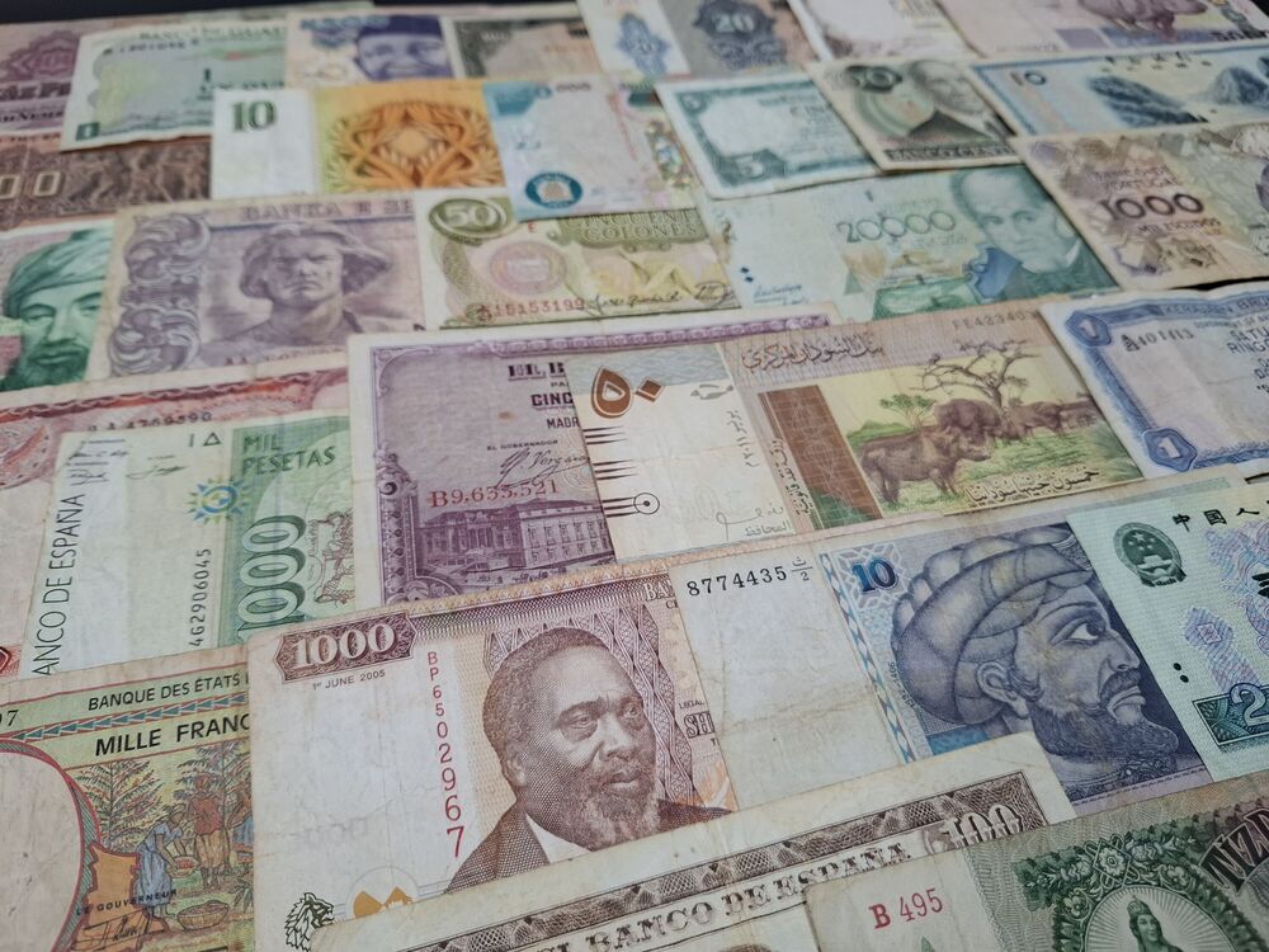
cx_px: 634
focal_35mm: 23
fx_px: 843
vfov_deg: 58.9
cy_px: 476
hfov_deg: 73.9
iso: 125
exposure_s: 1/100
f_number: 1.8
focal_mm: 5.54
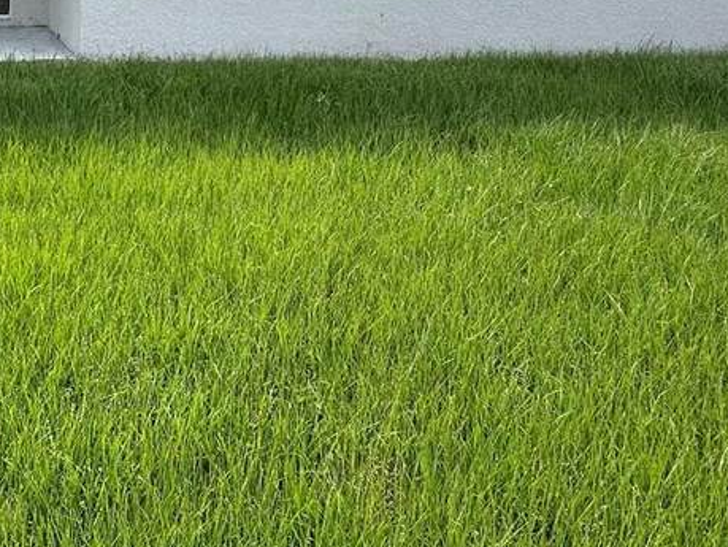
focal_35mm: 39
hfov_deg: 43.3
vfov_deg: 33.4
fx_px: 821
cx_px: 60
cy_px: -11
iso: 40
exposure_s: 1/698
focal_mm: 2.22
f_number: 2.2
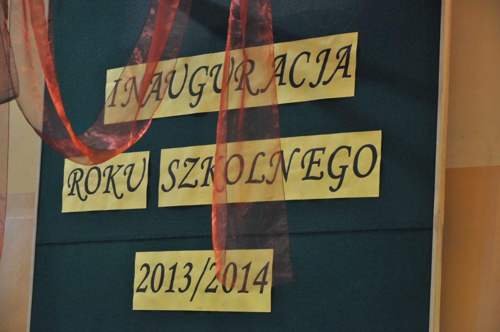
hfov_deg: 18.2
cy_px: 166
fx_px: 1561
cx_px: 250
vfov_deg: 12.1
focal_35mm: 112
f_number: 5.3
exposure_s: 1/200
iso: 2000
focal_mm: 75
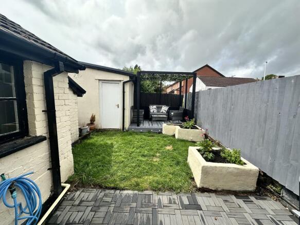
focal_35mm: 14
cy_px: 112
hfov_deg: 102.1
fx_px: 121
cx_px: 150
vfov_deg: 85.7
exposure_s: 1/1195
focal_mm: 2.22
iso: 40
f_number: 2.2
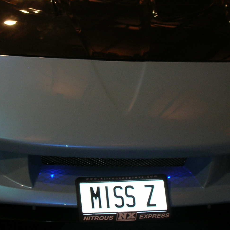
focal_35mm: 82
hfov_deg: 21.1
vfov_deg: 21.1
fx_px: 616
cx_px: 106
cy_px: 103
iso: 50
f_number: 3
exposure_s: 1/60.1
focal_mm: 5.8
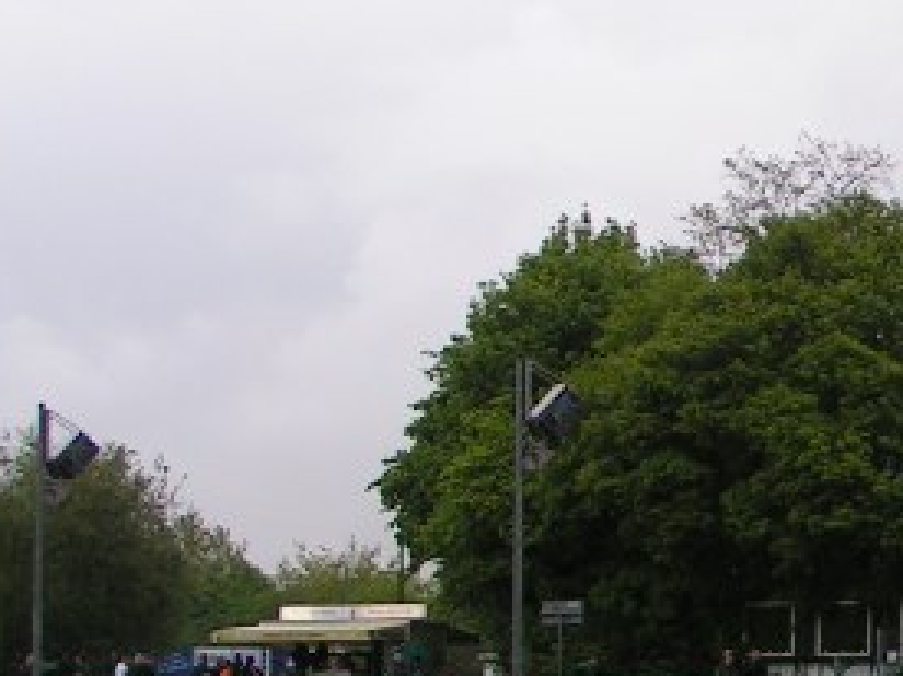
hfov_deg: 14.3
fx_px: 3416
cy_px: 473
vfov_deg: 11.3
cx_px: 1271
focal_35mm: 131
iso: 50
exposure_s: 1/80
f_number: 4.5
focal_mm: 6.9
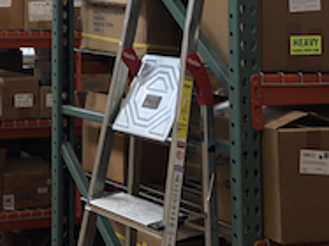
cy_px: -54
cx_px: -148
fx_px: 855
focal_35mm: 90
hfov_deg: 19.3
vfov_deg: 15.7
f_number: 1.8
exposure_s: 1/120
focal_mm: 3.99
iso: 50
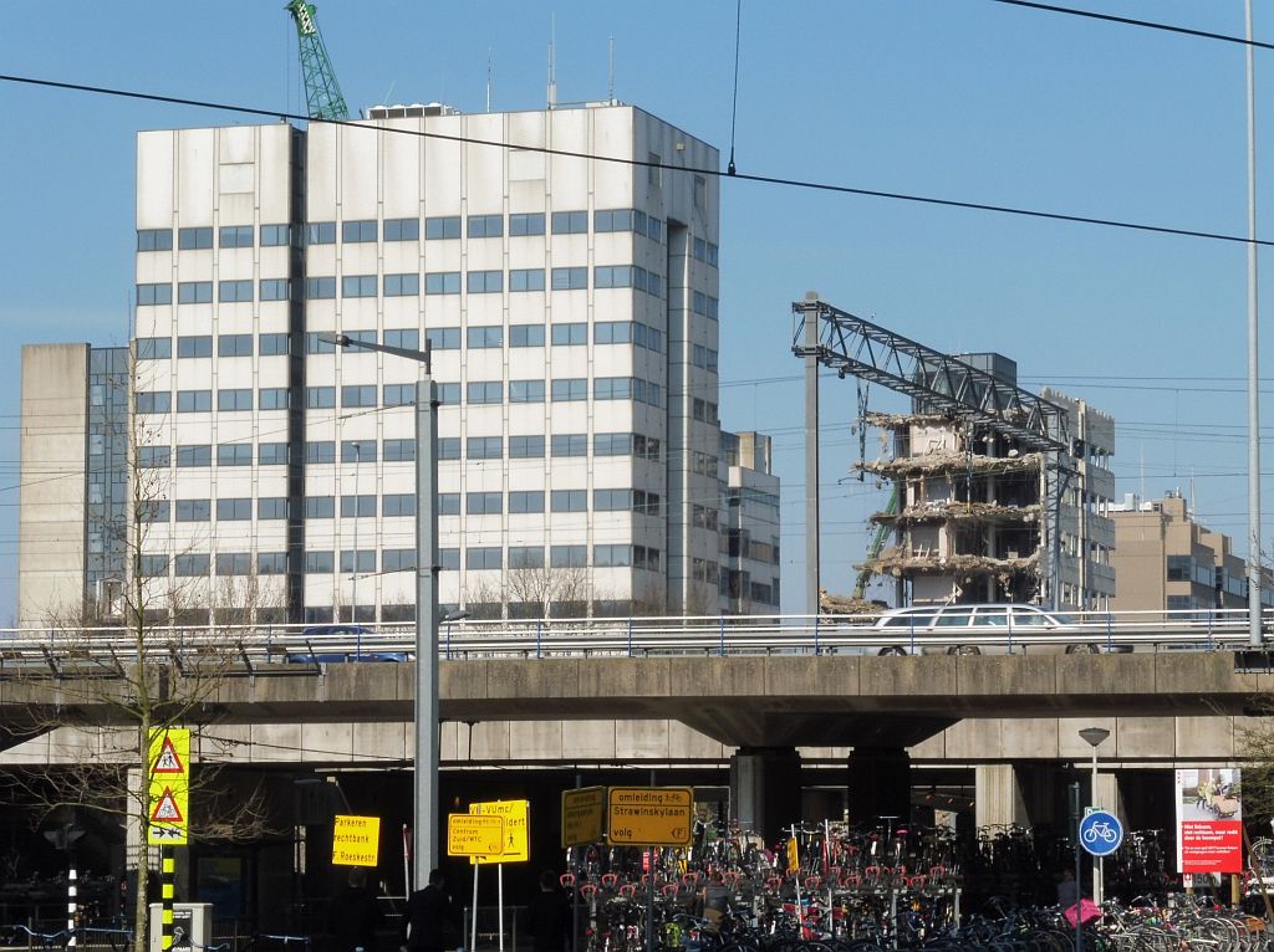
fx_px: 4486
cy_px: 476
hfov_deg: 16.2
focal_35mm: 122
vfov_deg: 12.1
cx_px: 637
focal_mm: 21.8
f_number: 7.1
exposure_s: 1/500
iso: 100
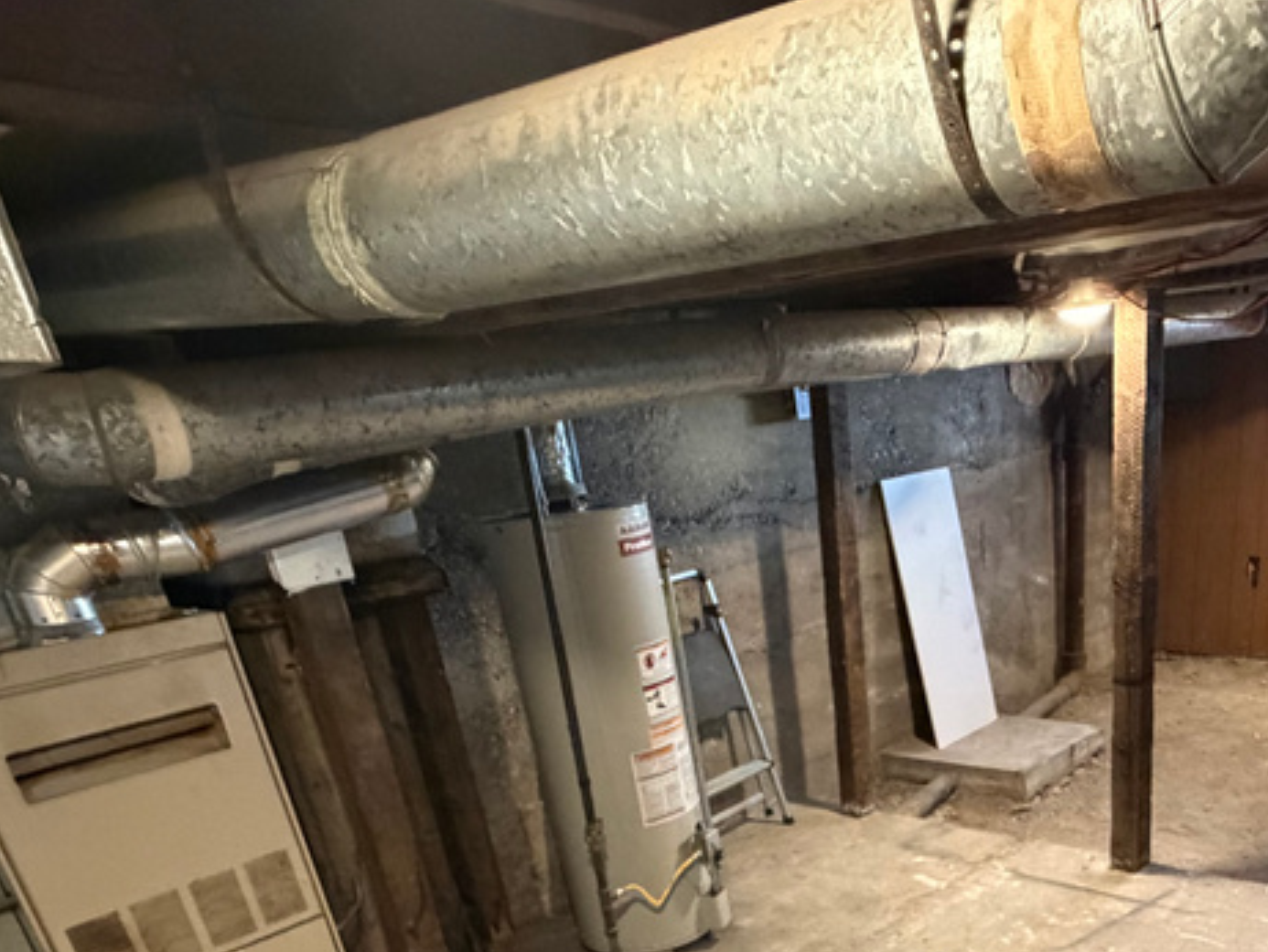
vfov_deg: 39.6
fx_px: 1136
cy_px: 968
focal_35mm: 31
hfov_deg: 56.1
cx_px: 917
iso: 1250
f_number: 2.2
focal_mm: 2.22
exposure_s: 1/60
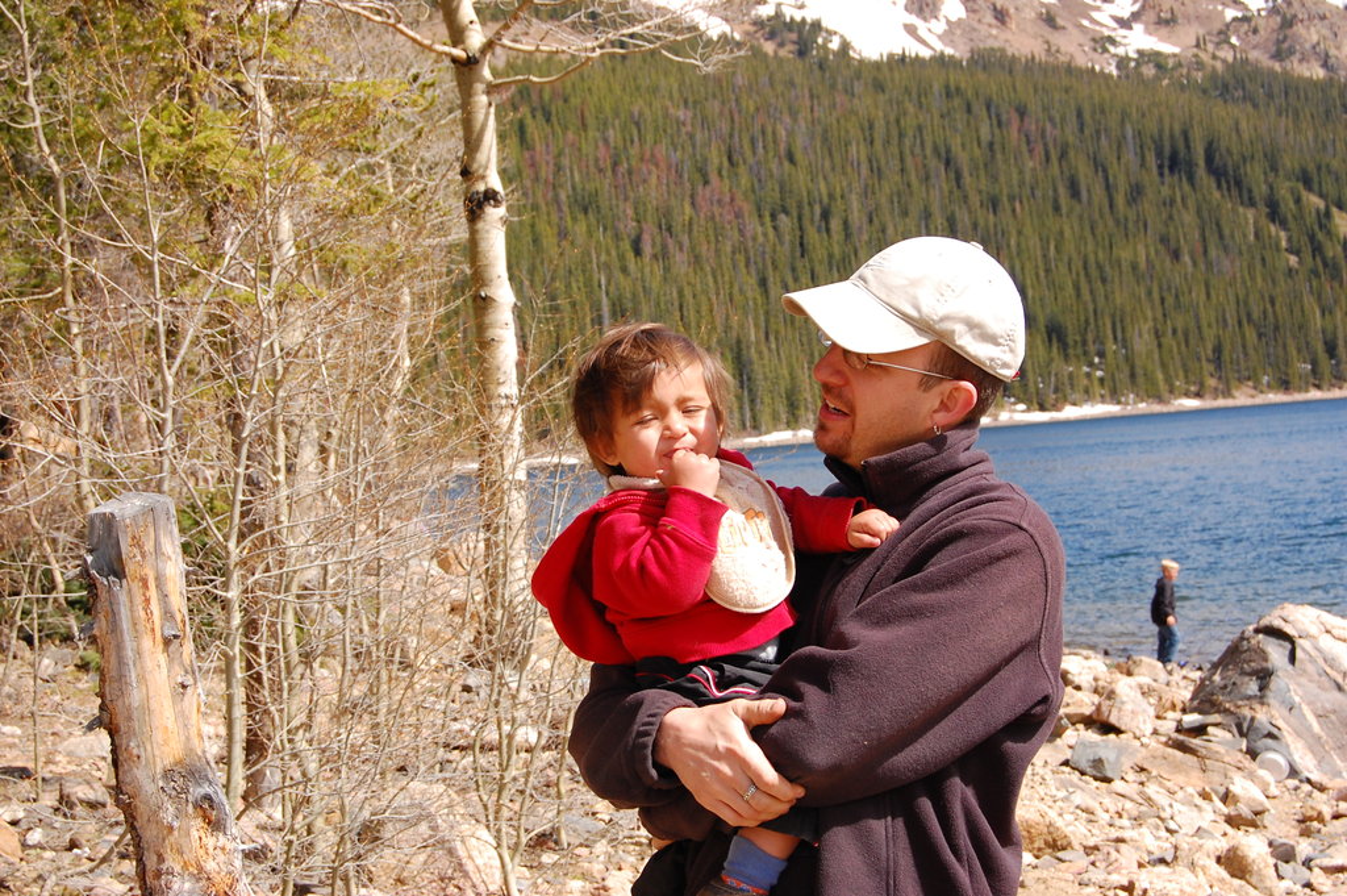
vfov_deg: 21.5
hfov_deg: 31.9
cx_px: 674
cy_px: 448
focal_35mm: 63
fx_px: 2355
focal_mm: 42
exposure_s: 1/400
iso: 400
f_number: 10
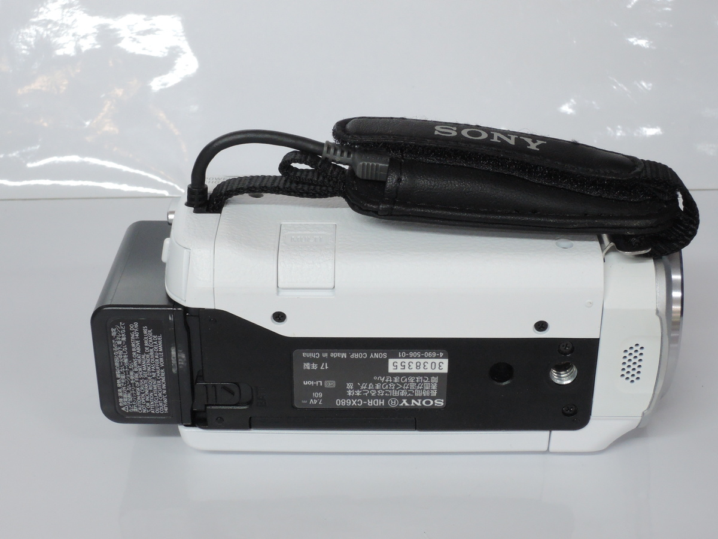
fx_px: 1245
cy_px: 270
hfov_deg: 32.2
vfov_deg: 24.4
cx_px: 359
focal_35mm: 60
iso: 800
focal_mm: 12.8
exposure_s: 1/30
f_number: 7.3
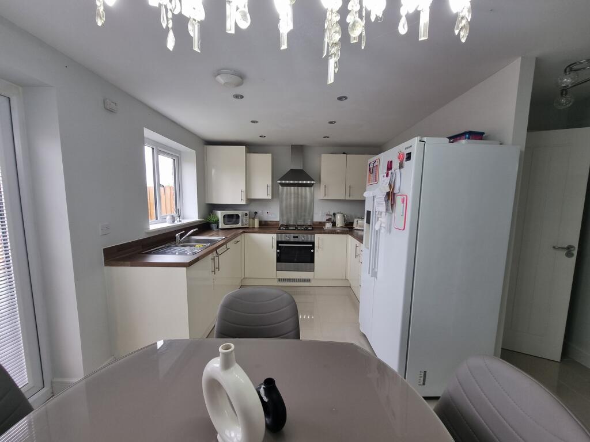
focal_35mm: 13
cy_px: 221
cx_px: 295
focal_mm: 2.2
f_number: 2.2
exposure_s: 1/50
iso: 50
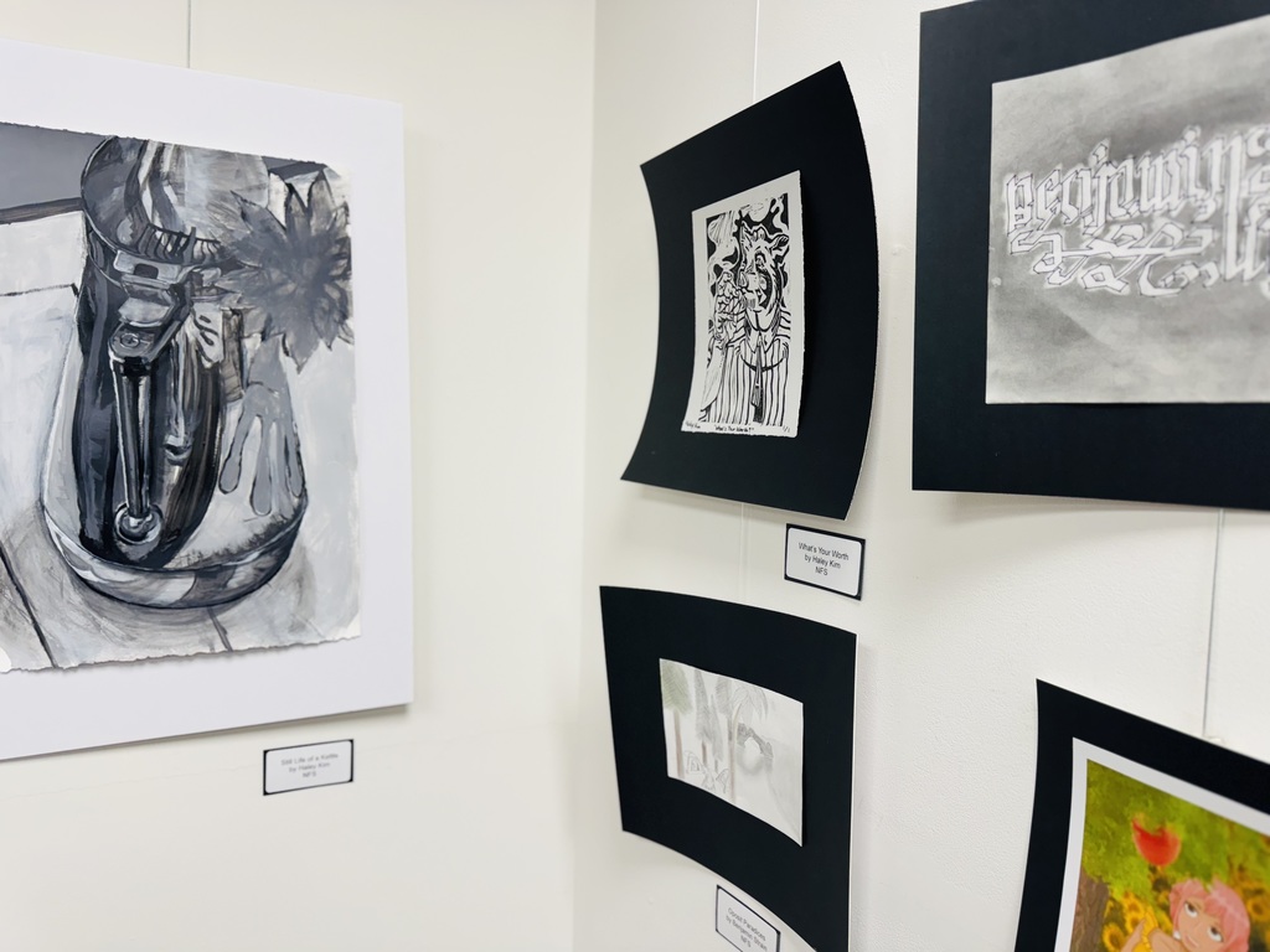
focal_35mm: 24
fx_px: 881
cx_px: 635
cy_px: 476
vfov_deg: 56.8
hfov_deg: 71.6
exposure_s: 1/120
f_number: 1.78
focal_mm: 6.76
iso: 100
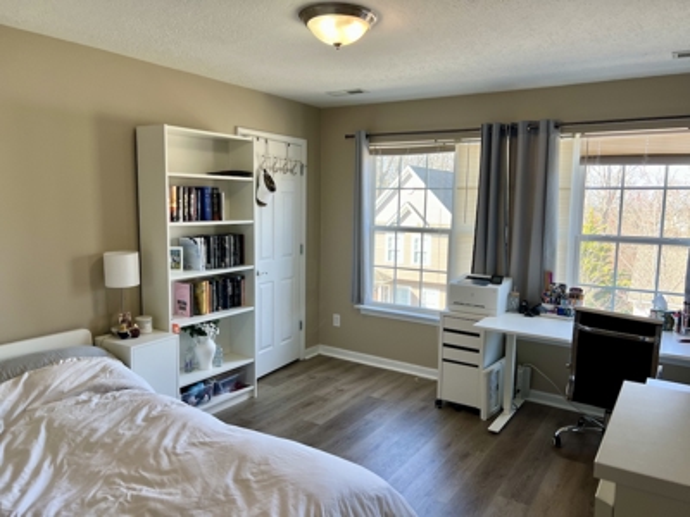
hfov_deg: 67.3
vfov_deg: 53.1
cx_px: 345
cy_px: 258
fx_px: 518
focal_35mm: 26
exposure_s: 1/161
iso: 64
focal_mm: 5.7
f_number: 1.5
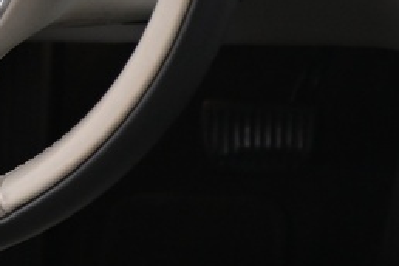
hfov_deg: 12.6
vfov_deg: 9.1
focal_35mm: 151
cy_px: 85
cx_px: 668
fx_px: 1673
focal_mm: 24
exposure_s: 1/15
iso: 2000
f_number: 4
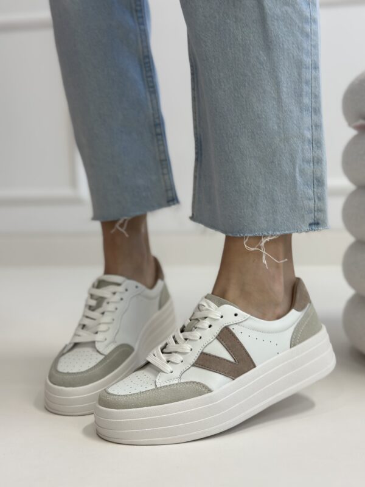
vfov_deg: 39.7
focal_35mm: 48
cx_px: 182
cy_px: 244
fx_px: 675
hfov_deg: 30.3
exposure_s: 1/100
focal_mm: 6.86
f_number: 1.78
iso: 80
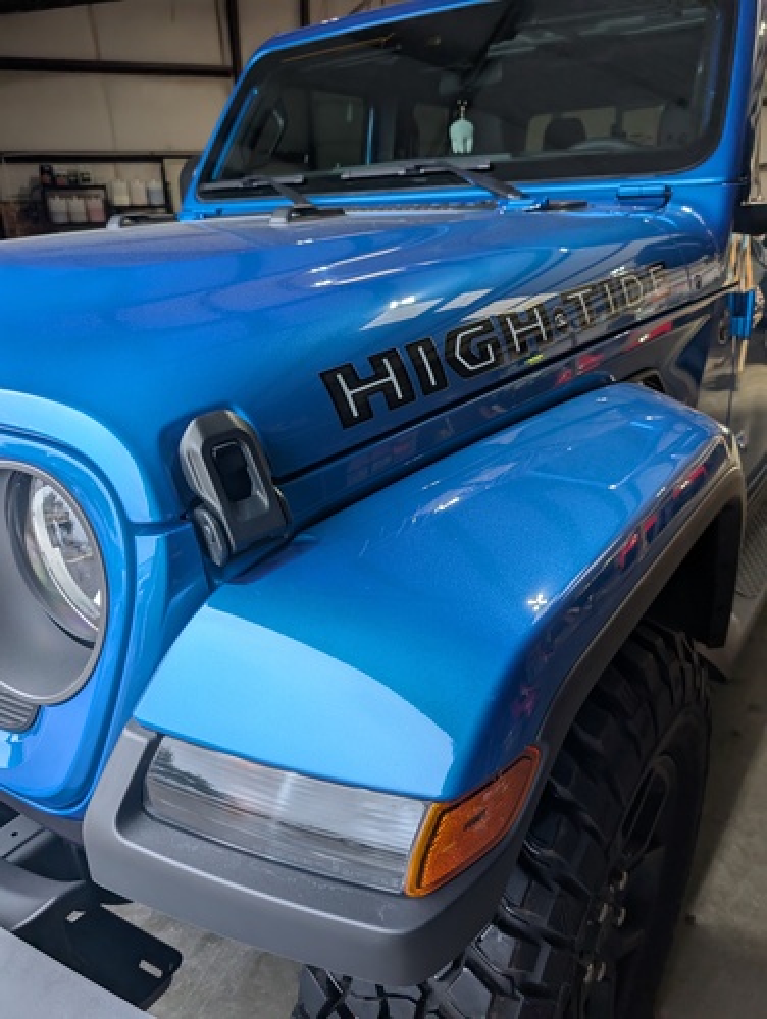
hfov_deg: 56.9
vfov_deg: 71.5
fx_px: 708
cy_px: 510
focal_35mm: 24
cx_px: 384
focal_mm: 6.9
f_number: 1.68
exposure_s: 1/60
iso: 97
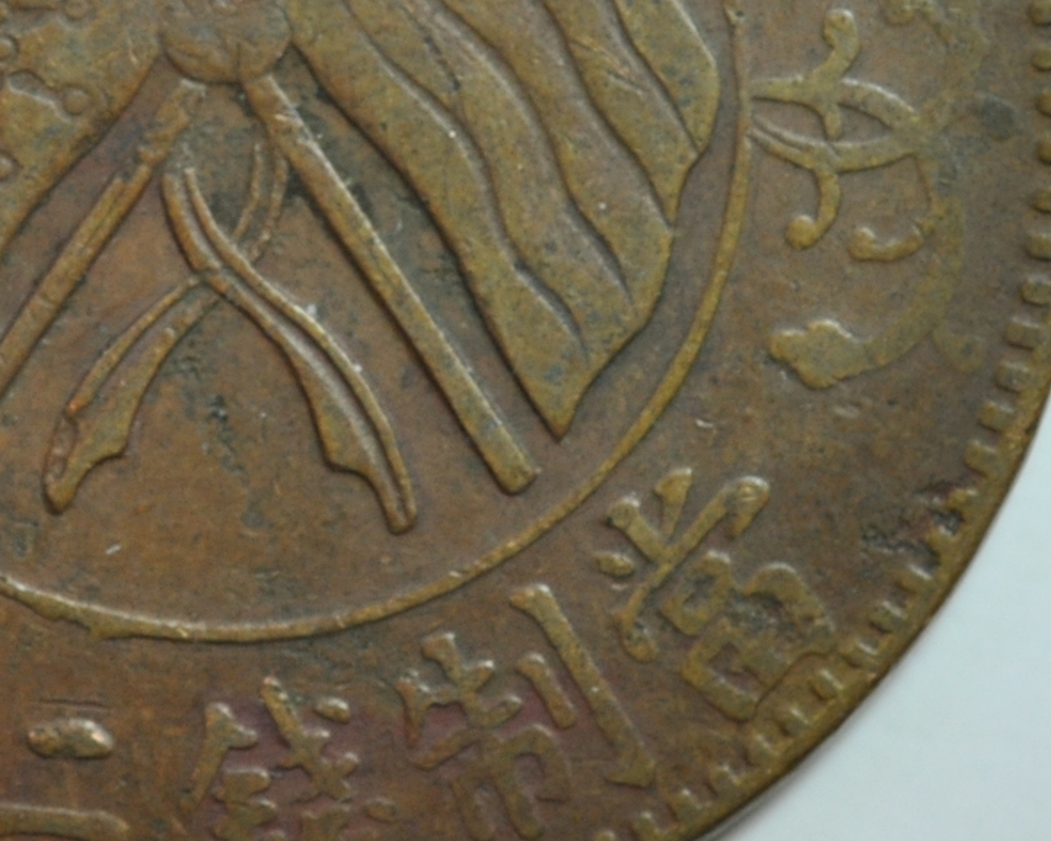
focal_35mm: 251
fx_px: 7809
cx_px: 297
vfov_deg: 6.2
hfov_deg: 7.7
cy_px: 226
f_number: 3.5
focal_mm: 60
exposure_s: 1/200
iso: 800
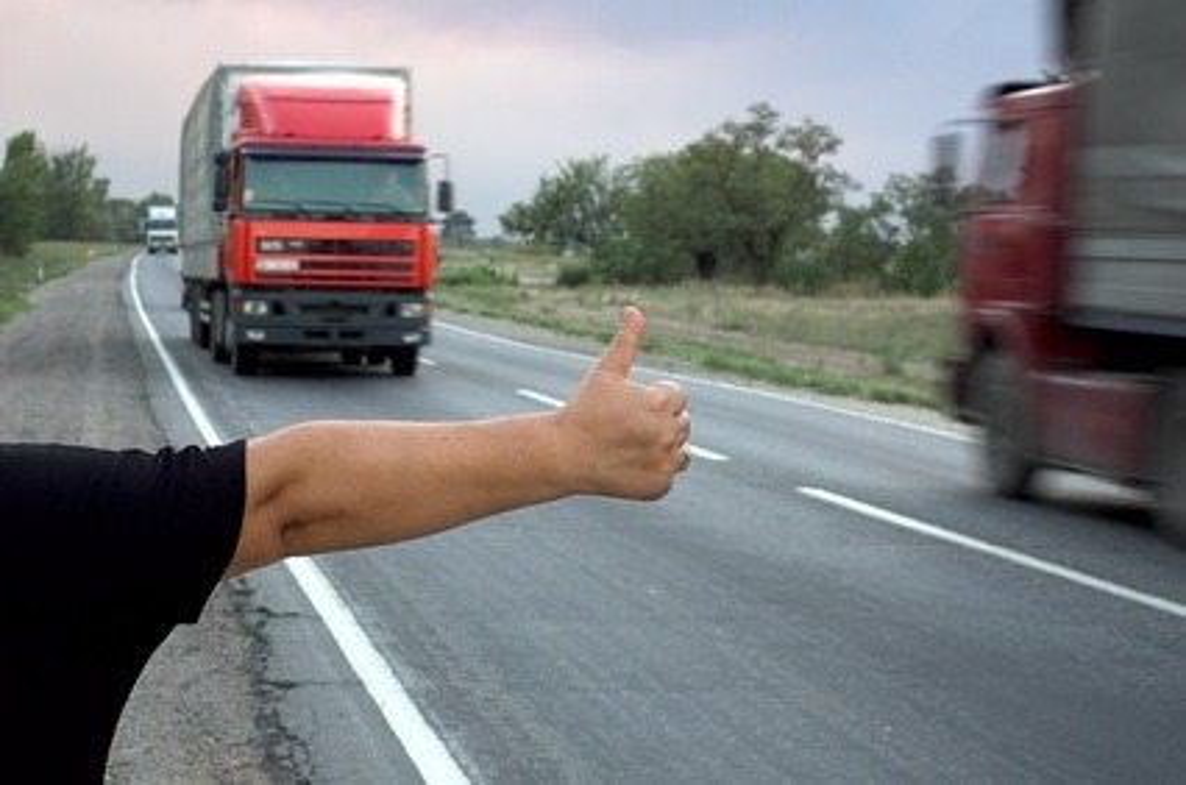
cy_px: 392
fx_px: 2465
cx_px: 593
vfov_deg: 18.1
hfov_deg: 27.0
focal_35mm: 75
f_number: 9
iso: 200
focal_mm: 50
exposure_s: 1/20
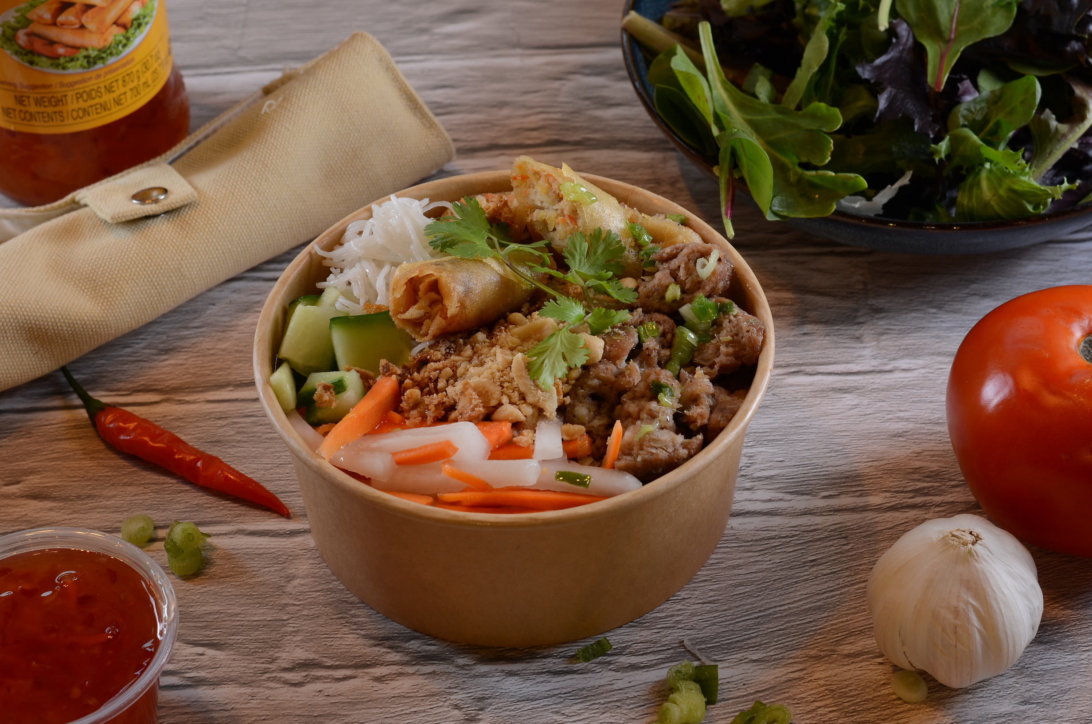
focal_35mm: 75
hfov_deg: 27.0
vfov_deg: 18.1
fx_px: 2270
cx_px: 546
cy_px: 362
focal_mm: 50
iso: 100
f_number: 9
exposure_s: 1/4
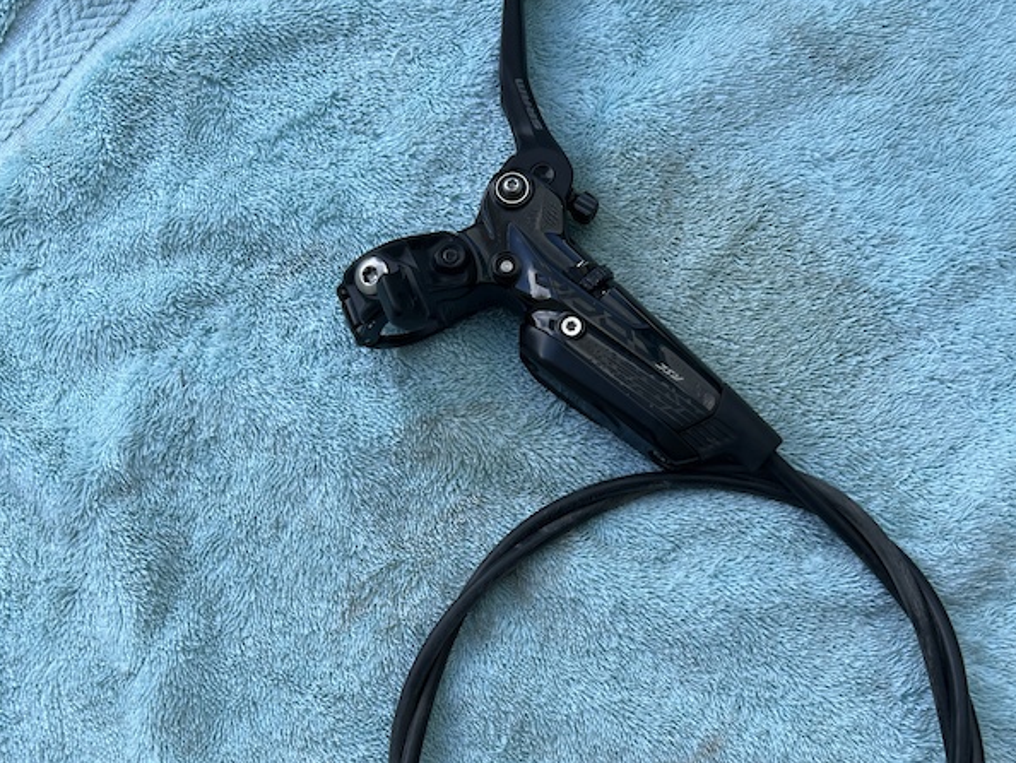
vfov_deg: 39.3
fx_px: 1028
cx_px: 508
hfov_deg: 52.6
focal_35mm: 35
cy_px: 600
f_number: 1.5
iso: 50
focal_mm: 5.7
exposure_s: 1/1252
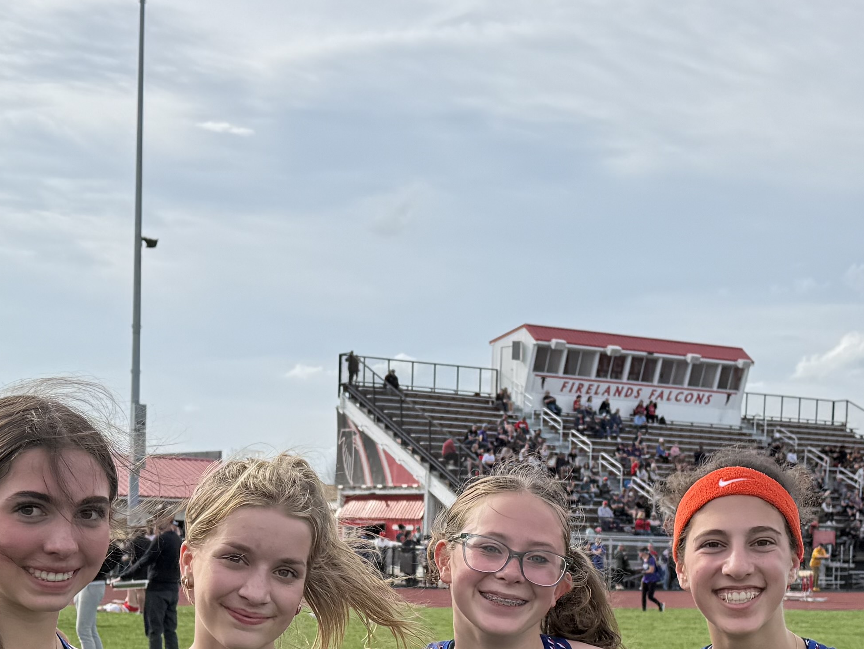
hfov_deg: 27.8
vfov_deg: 20.5
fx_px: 1747
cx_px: 450
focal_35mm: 70
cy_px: 611
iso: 80
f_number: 1.78
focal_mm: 6.76
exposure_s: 1/5319
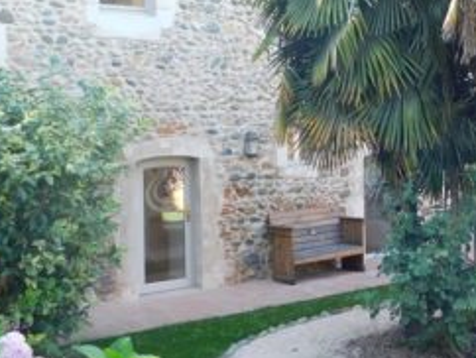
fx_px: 785
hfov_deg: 30.8
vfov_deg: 25.4
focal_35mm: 57
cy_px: 89
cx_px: 498
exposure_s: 1/80
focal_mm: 4
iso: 125
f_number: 3
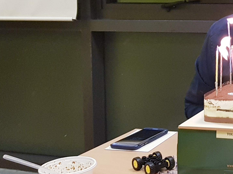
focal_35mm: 73
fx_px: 491
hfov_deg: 23.7
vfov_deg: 19.8
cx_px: 299
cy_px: 21
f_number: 1.7
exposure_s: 1/60
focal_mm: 4.2
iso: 160
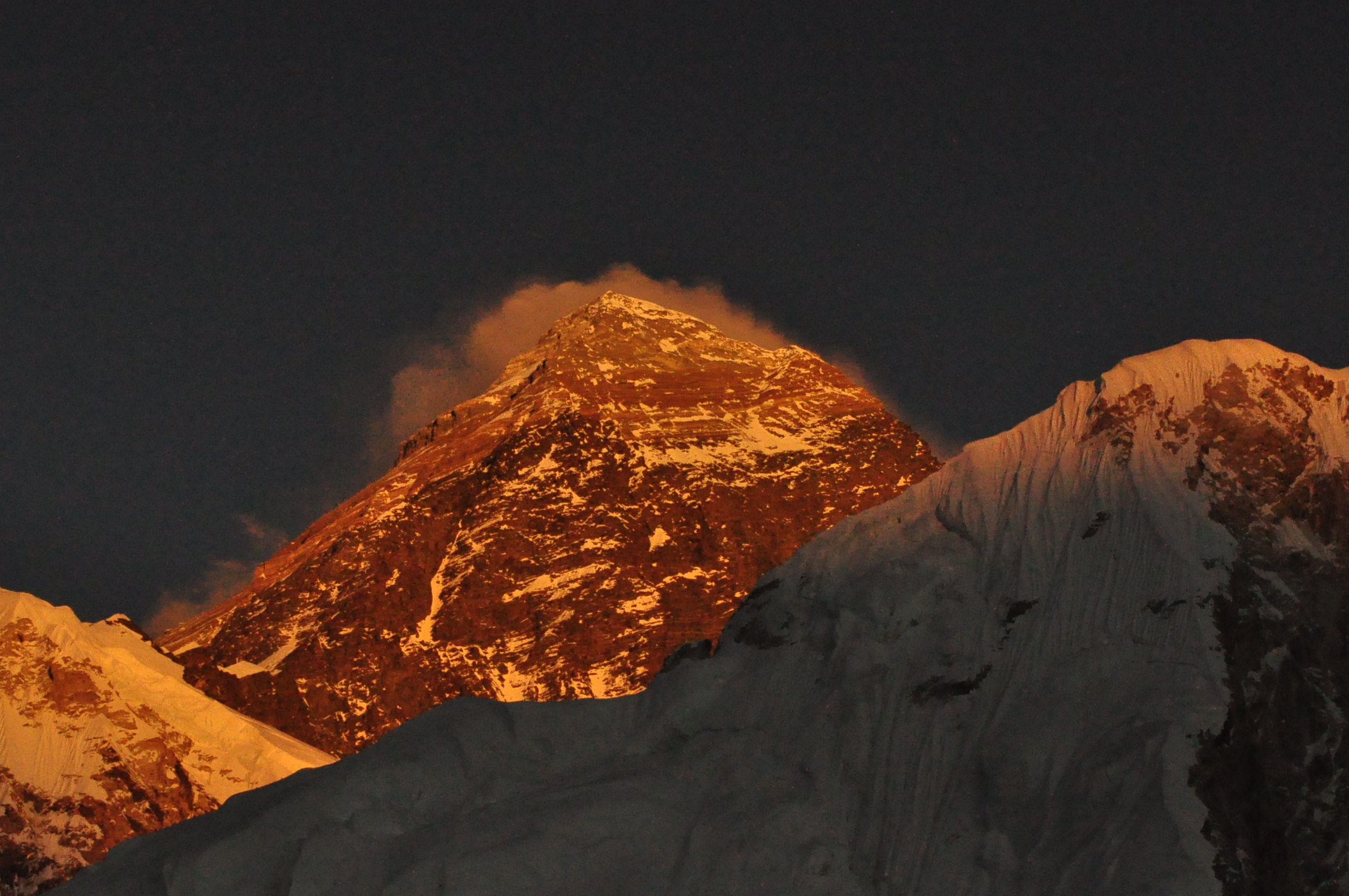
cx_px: 503
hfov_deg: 15.3
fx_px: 5015
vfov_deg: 10.2
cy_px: 450
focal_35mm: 134
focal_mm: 70
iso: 3200
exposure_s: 1/3200
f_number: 10
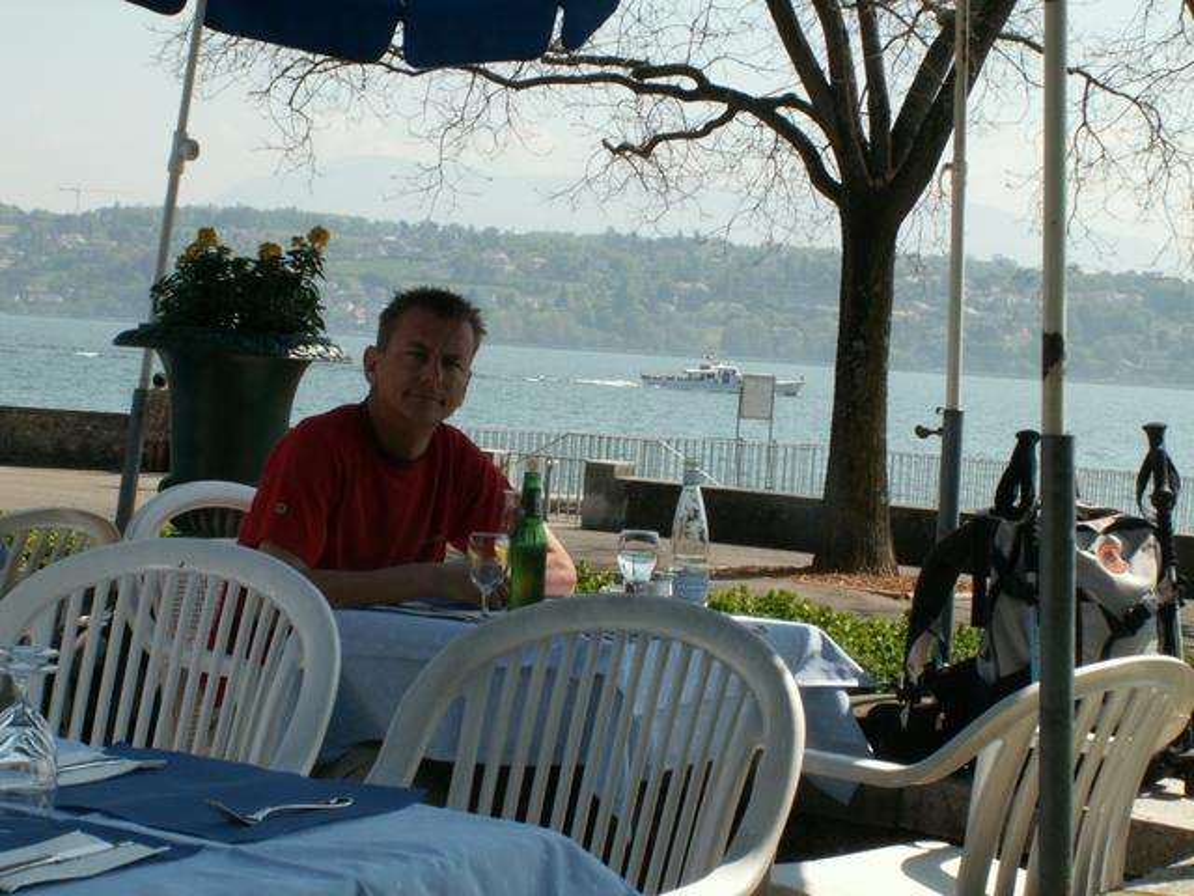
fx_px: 2380
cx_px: 597
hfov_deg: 28.2
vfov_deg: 21.3
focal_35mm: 69
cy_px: 448
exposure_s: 1/125
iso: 50
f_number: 8
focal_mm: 11.49
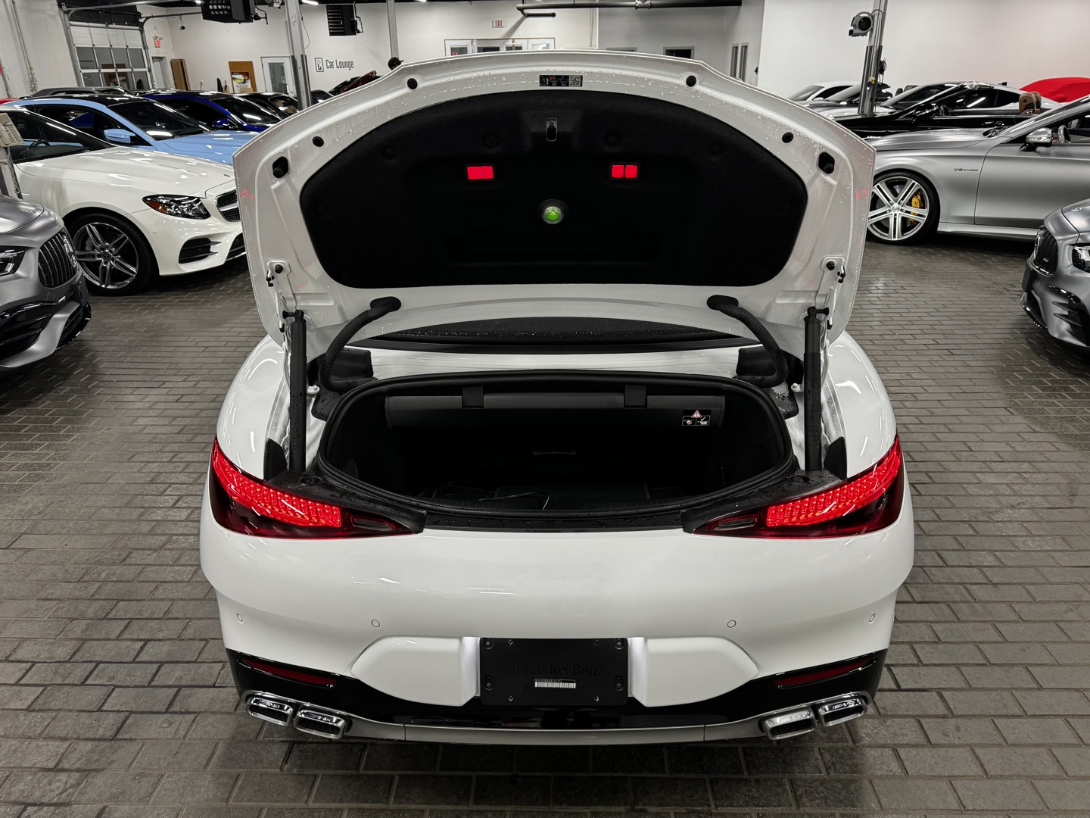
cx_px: 545
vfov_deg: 56.8
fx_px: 756
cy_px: 409
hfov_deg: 71.6
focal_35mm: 24
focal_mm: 6.86
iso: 200
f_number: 1.78
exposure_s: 1/61
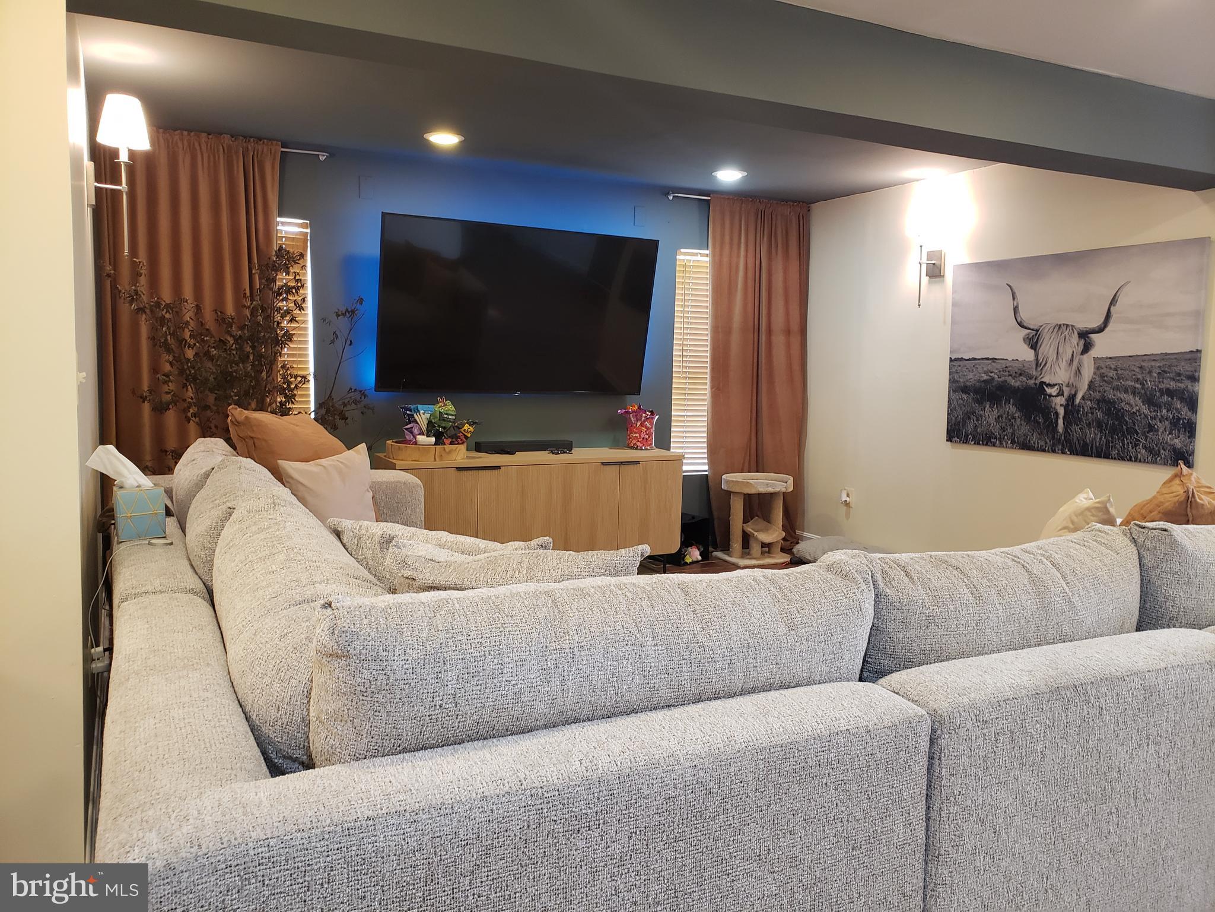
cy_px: 456
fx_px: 913
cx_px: 608
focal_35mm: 26
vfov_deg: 53.1
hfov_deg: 67.3
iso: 250
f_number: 2.4
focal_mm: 4.3
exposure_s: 1/24
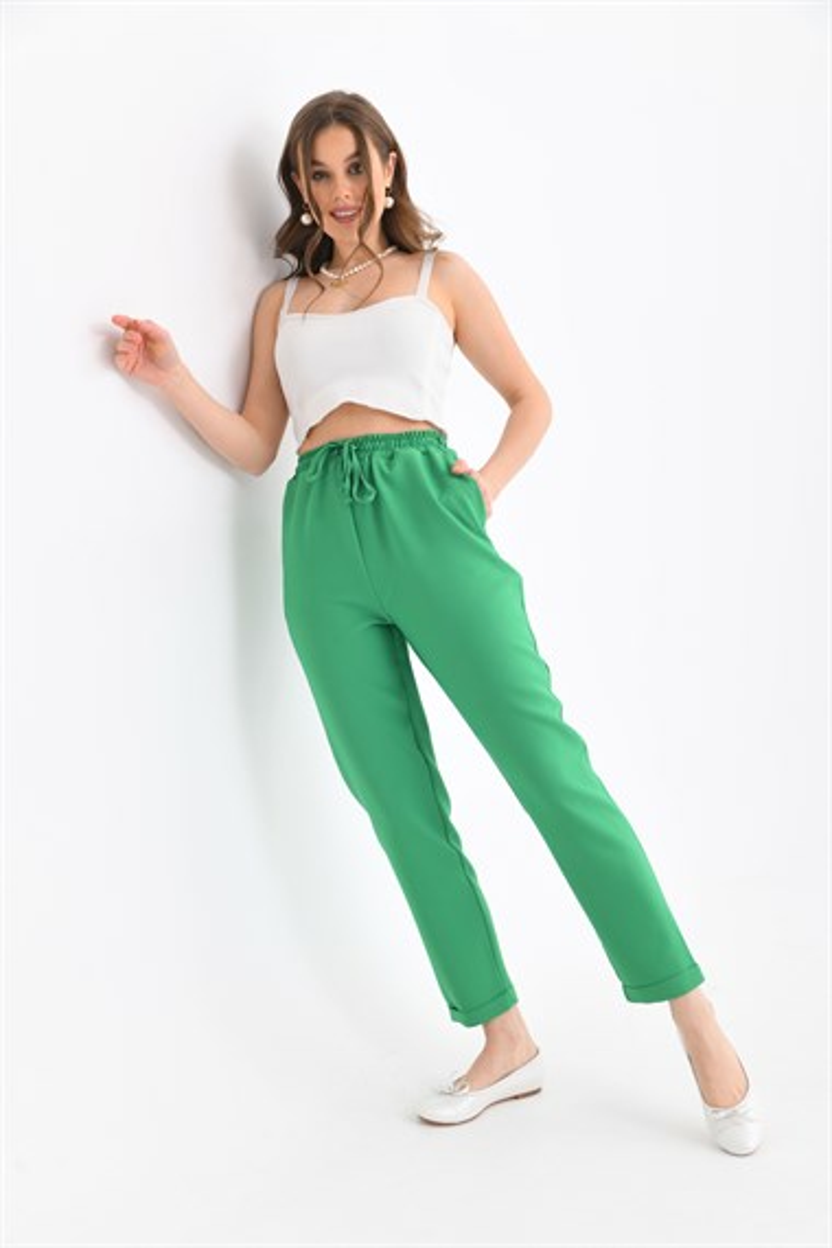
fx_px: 1595
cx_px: 416
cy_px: 624
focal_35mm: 46
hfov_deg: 29.2
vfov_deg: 42.7
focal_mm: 46
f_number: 6.3
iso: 160
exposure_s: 1/125
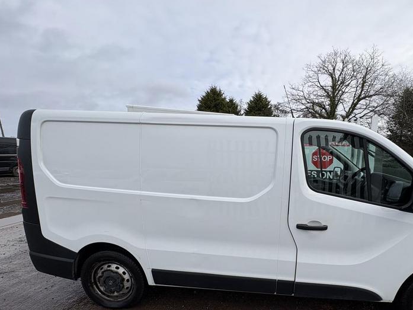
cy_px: 196
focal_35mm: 18
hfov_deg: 85.9
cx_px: 261
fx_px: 215
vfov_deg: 70.3
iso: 40
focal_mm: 2.22
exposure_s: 1/1449
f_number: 2.2
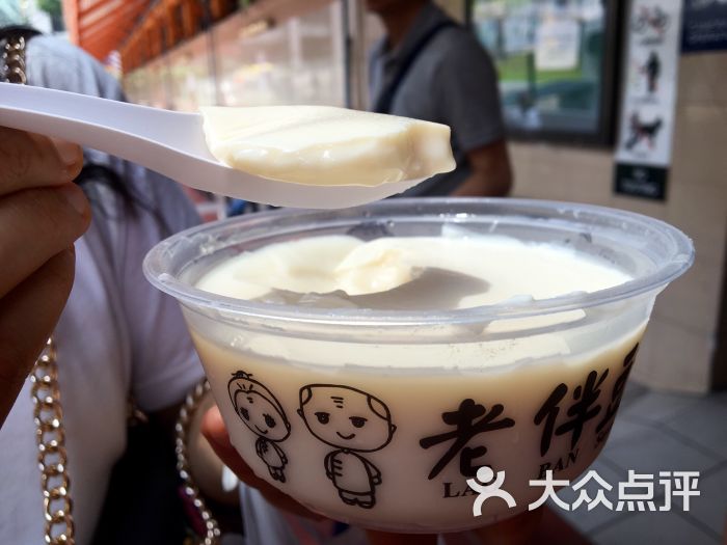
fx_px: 609
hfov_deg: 61.7
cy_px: 272
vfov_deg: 48.2
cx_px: 364
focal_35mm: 29
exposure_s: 1/180
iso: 25
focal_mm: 4.15
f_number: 2.2
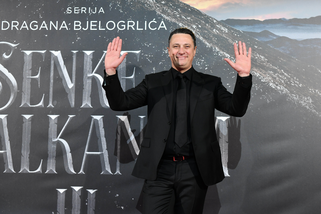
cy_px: 107
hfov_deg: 36.2
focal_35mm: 55
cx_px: 160
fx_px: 490
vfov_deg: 24.6
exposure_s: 1/500
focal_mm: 55
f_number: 4
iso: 1600
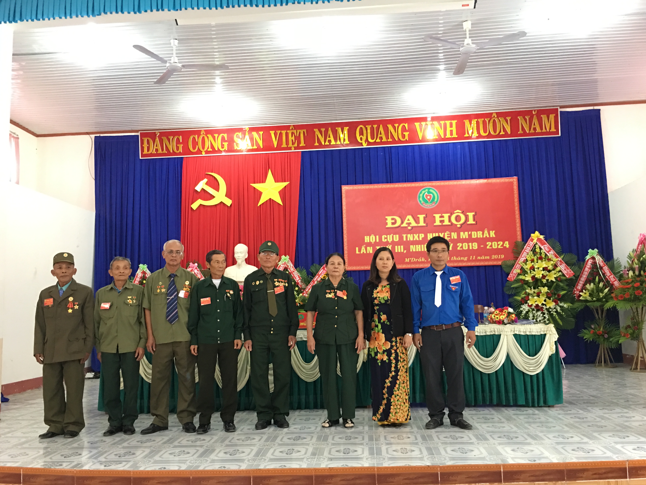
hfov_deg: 60.0
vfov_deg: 46.8
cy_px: 250
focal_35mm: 30
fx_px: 560
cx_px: 326
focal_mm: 4.15
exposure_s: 1/10
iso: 80
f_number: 2.2
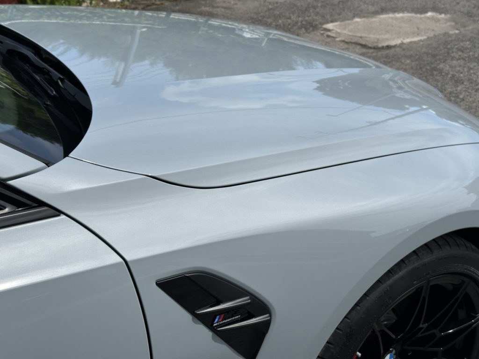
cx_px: 240
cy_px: 180
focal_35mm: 48
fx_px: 664
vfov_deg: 30.3
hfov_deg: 39.7
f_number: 1.78
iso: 64
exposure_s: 1/5882
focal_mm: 6.86
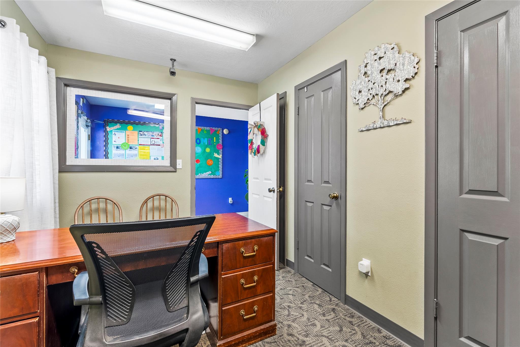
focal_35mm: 16
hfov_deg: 96.7
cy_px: 174
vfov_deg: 73.8
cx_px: 260
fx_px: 231
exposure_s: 6
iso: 200
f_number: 8
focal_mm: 16
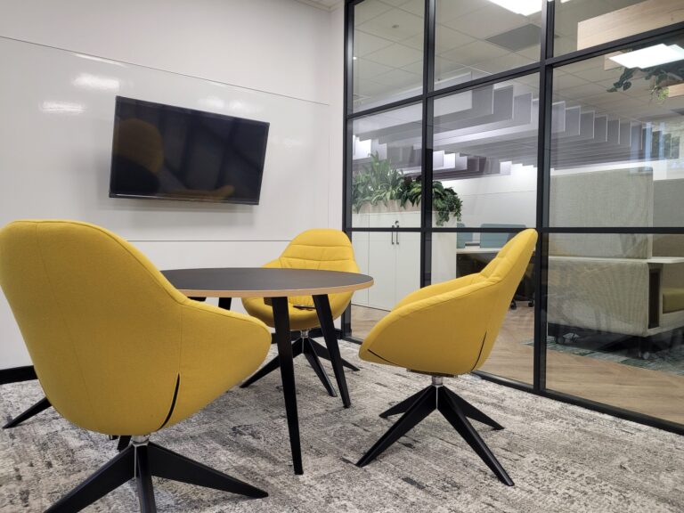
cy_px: 256
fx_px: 514
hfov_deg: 67.3
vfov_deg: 53.1
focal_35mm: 26
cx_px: 342
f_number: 1.8
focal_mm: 5.4
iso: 200
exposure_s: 1/100
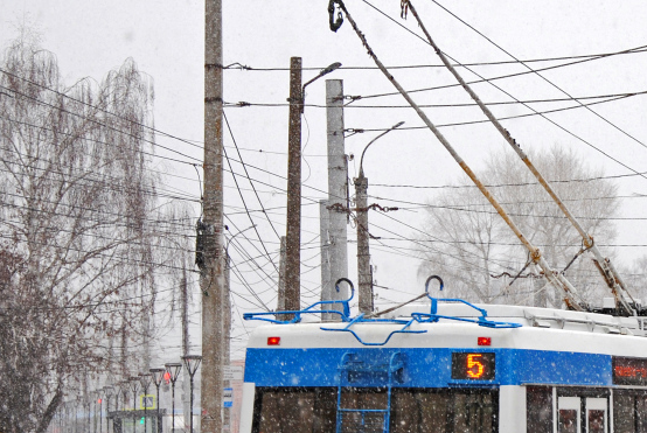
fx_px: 3041
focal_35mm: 169
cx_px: 549
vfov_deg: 8.1
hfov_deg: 12.1
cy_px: 237
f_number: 4.8
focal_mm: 48
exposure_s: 1/200
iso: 200
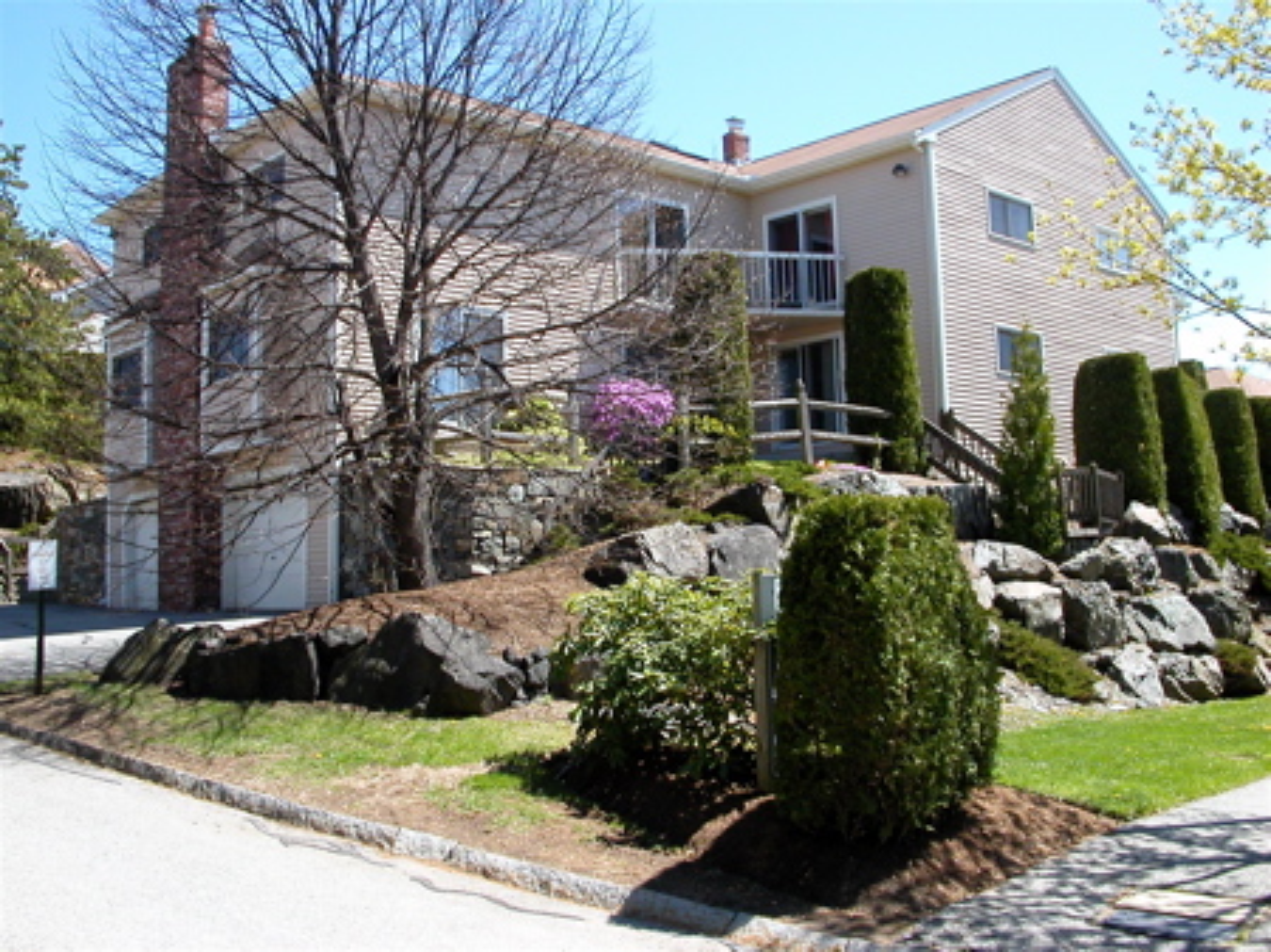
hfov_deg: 50.2
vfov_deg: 38.6
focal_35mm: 37
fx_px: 1358
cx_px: 636
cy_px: 476
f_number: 4.5
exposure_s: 1/299
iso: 100
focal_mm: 5.6
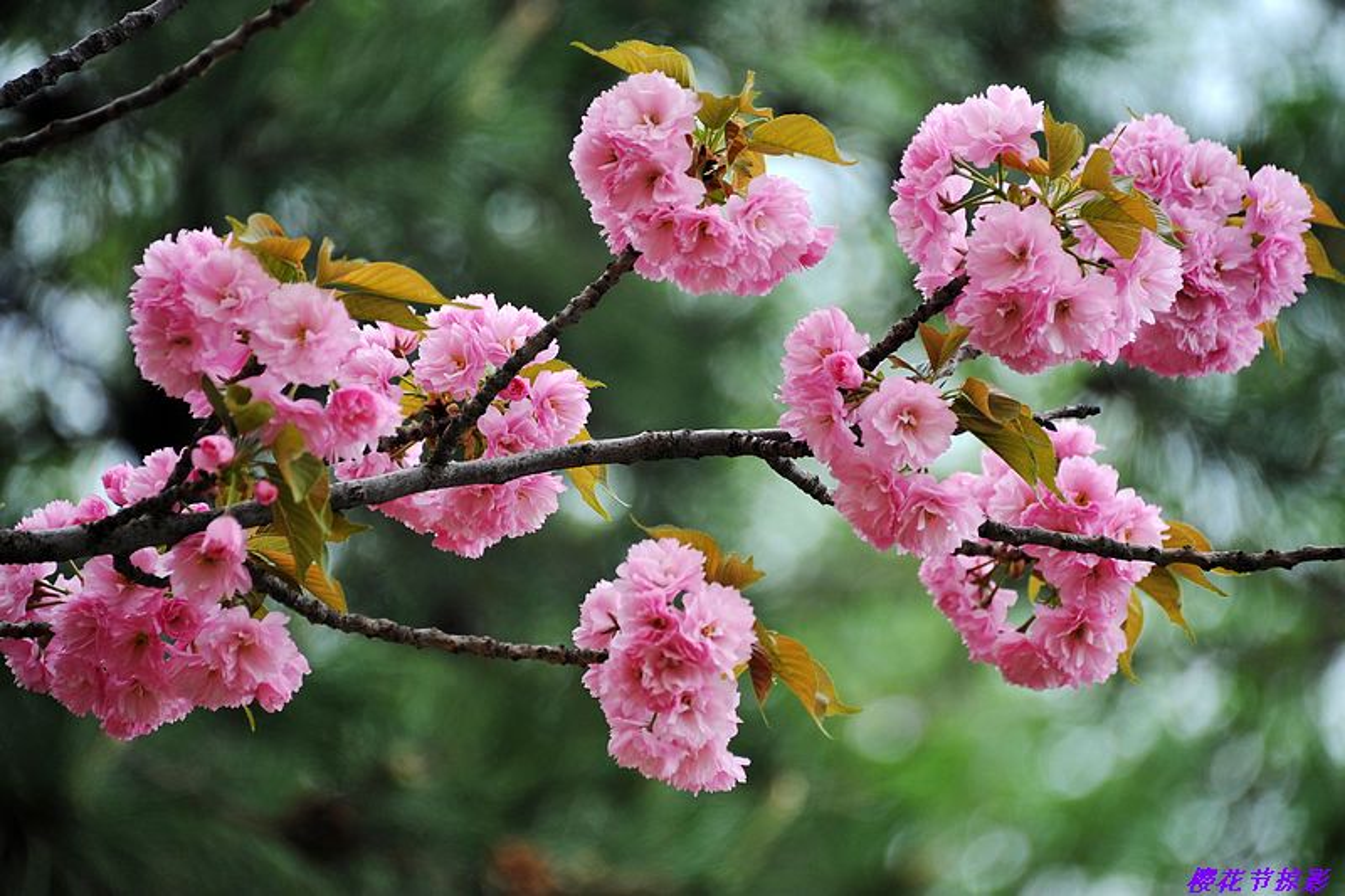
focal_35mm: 300
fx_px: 11205
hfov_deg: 6.9
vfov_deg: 4.6
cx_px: 672
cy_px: 448
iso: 800
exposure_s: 1/500
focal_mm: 300
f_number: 5.6
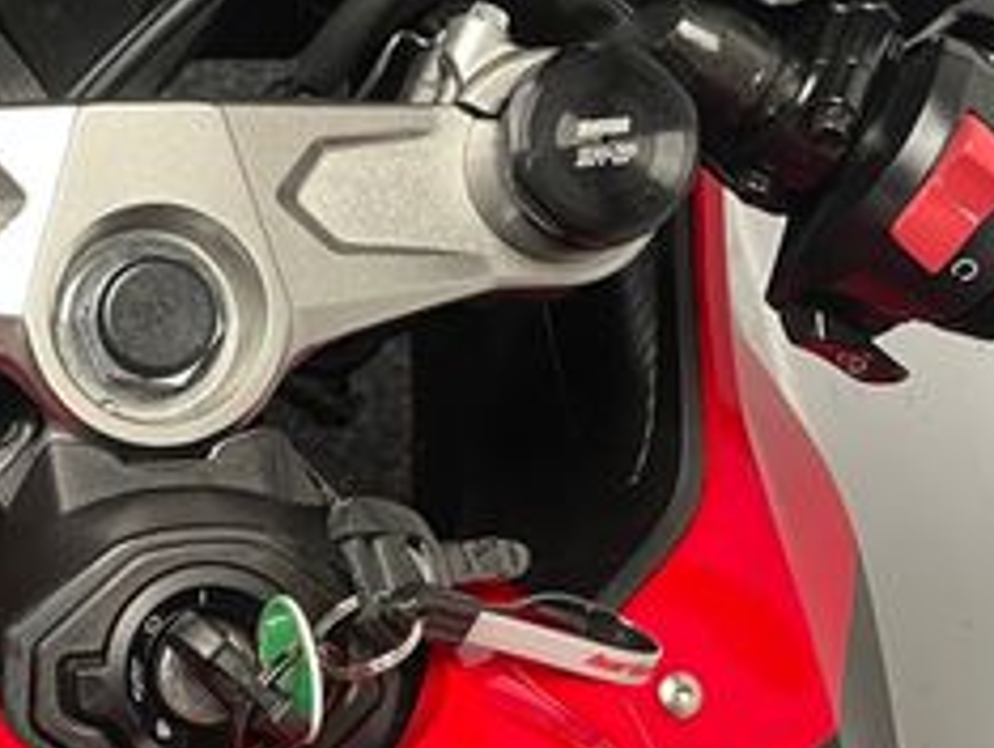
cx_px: 123
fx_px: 2041
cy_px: 438
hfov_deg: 26.6
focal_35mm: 71
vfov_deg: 20.7
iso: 200
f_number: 1.6
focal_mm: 5.1
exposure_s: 1/50
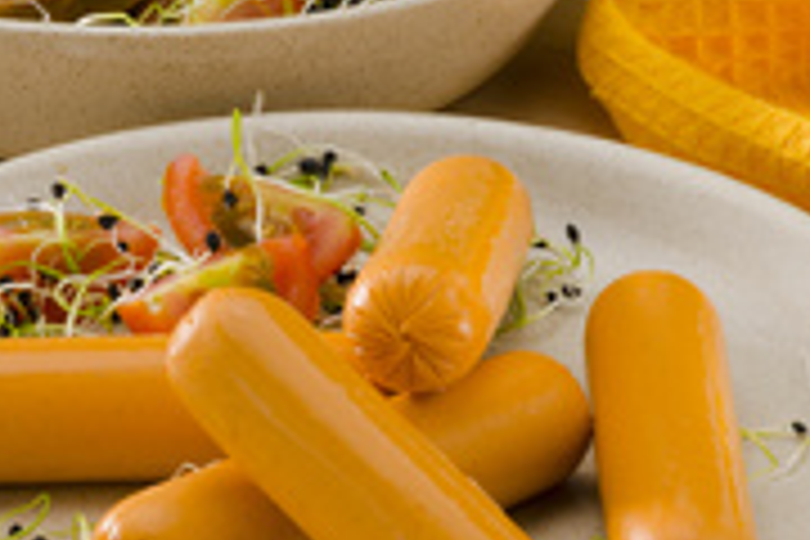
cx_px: 216
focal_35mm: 372
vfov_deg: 3.7
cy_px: 220
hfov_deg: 5.5
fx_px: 8373
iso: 100
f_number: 25
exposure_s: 1/60
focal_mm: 105
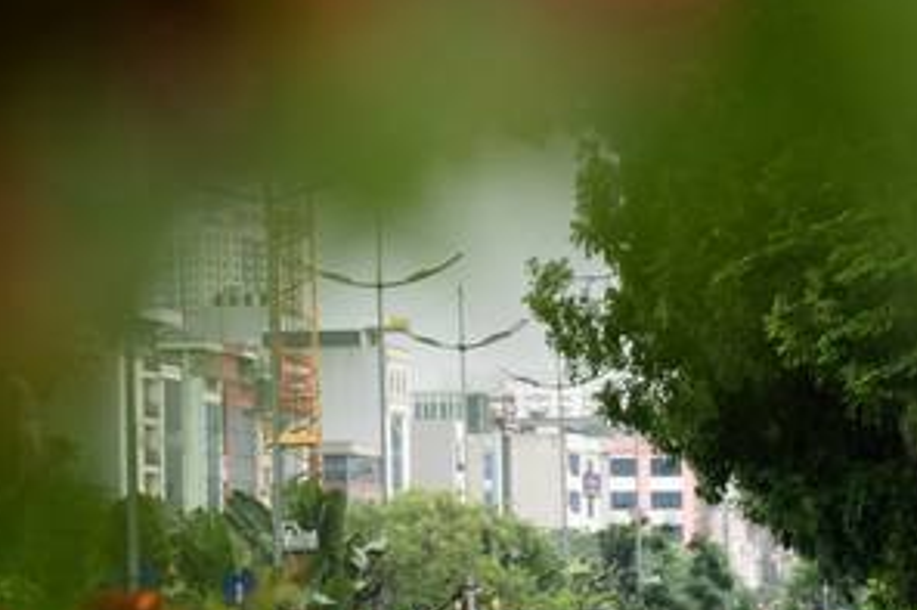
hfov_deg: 8.6
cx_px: 867
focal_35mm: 238
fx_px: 6059
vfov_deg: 5.8
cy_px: 522
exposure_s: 1/640
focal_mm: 110
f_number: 4
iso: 250
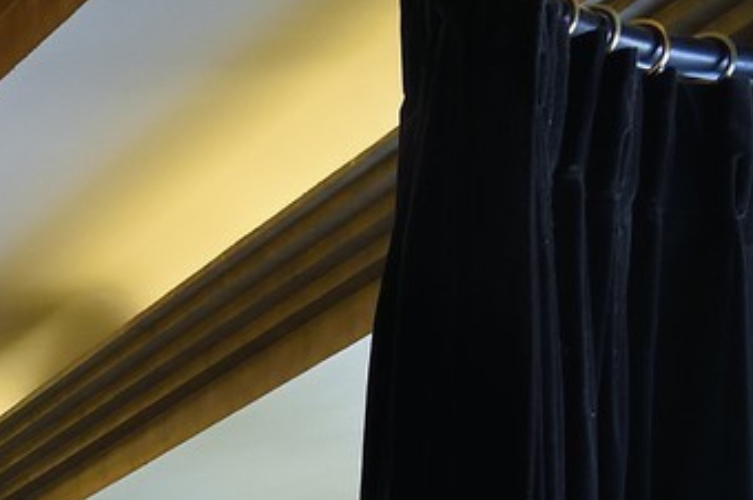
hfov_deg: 13.8
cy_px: 1139
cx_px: -968
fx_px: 2361
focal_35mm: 113
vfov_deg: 10.6
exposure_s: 1/15
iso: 1600
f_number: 9
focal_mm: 24
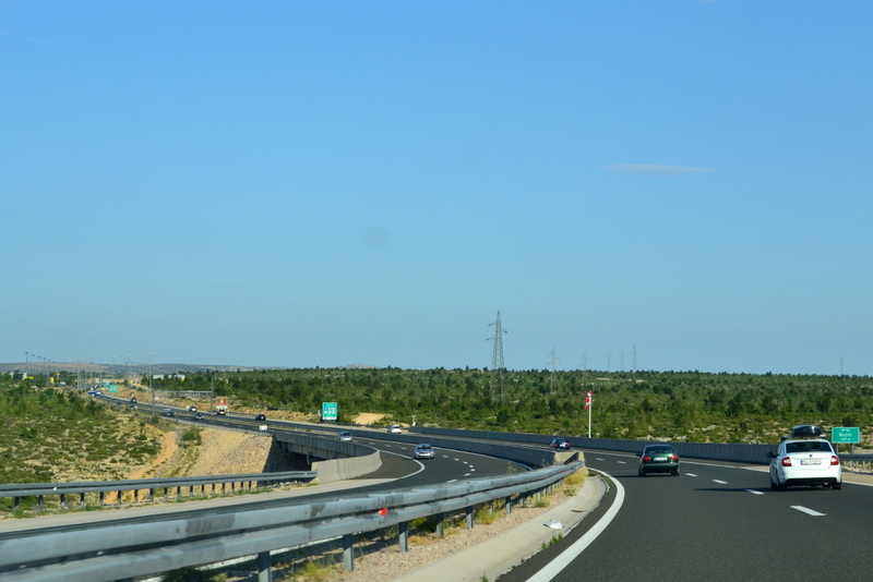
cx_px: 436
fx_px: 1819
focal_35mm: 75
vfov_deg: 18.2
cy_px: 291
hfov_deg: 27.0
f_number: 11
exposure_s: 1/400
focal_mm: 50
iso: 400
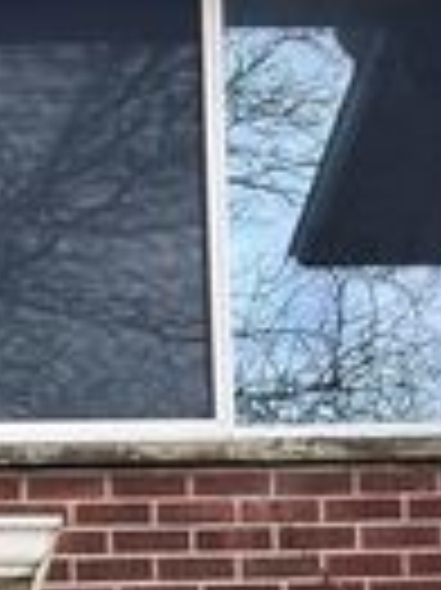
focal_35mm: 132
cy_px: 1241
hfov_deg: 10.9
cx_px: -171
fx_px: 2246
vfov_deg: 12.8
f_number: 1.6
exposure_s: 1/271
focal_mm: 5.1
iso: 40
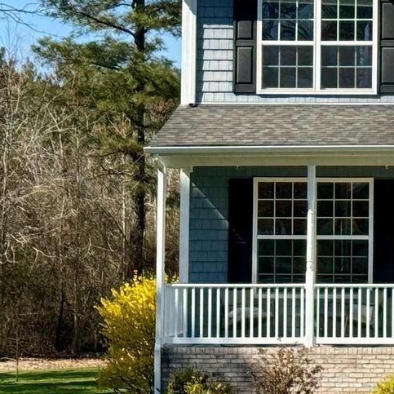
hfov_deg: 9.5
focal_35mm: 180
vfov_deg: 9.7
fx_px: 2318
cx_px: 518
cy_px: 119
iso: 64
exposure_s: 1/4310
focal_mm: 6.76
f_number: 1.78
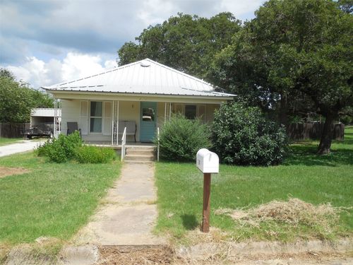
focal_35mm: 25
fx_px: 255
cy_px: 132
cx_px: 176
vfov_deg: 54.9
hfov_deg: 69.4
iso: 125
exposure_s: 1/1600
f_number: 3.1
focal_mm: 4.5
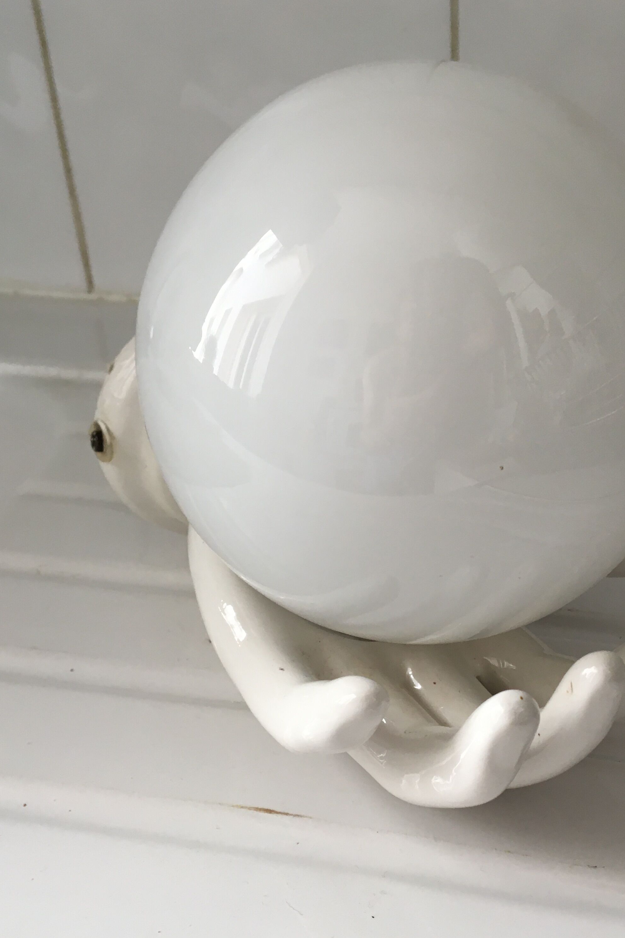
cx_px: 412
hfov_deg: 32.4
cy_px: 587
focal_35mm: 41
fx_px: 1068
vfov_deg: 47.0
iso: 32
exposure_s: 1/33
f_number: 2.2
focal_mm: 4.15
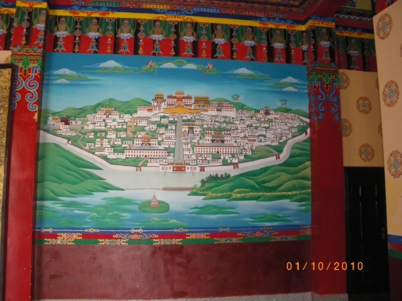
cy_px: 150
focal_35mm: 36
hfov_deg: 51.4
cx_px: 201
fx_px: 418
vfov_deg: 39.7
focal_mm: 6.3
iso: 400
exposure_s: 1/50
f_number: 3.5
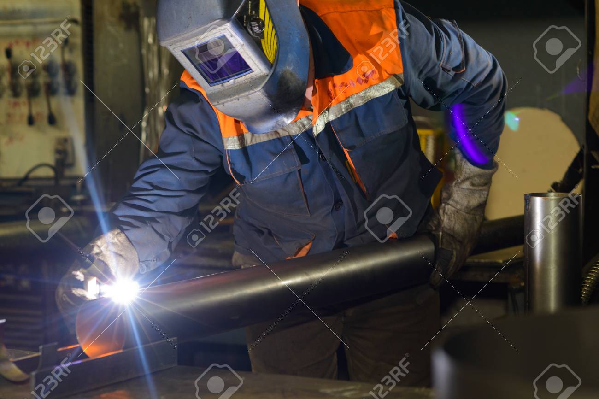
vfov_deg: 16.1
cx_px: 300
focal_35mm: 85
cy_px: 200
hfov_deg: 23.9
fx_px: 1414
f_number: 4.5
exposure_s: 1/100
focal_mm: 85
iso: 640
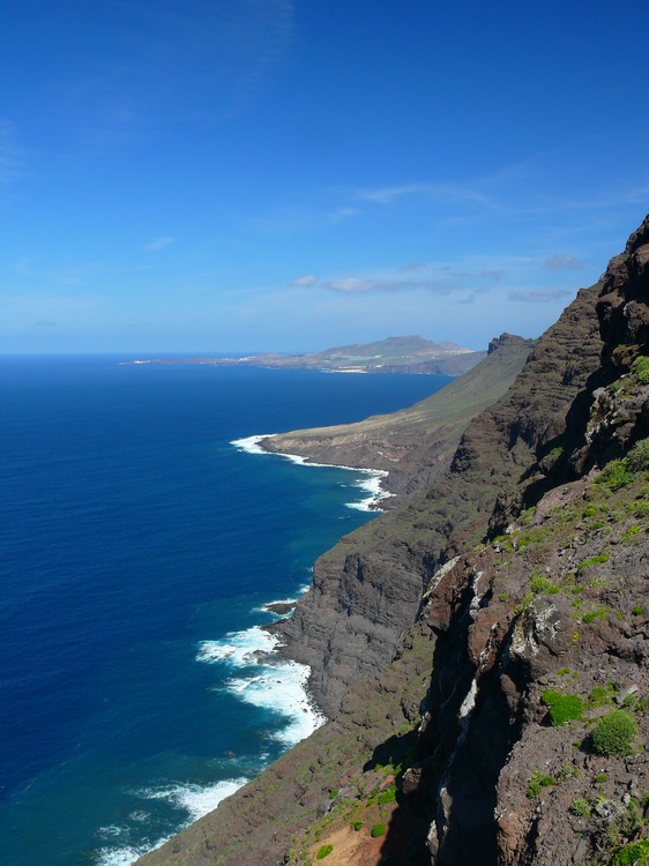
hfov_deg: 38.6
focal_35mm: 37
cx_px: 324
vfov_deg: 50.2
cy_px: 433
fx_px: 925
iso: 100
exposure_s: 1/200
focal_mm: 7.8
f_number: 5
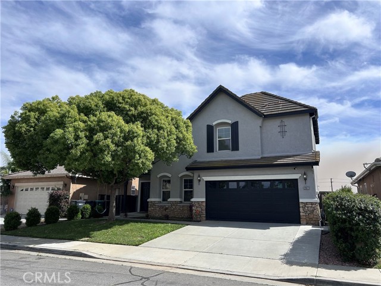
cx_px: 190
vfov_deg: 53.1
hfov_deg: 67.3
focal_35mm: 26
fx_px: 286
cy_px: 143
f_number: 1.5
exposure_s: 1/6211
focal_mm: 5.7
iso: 50
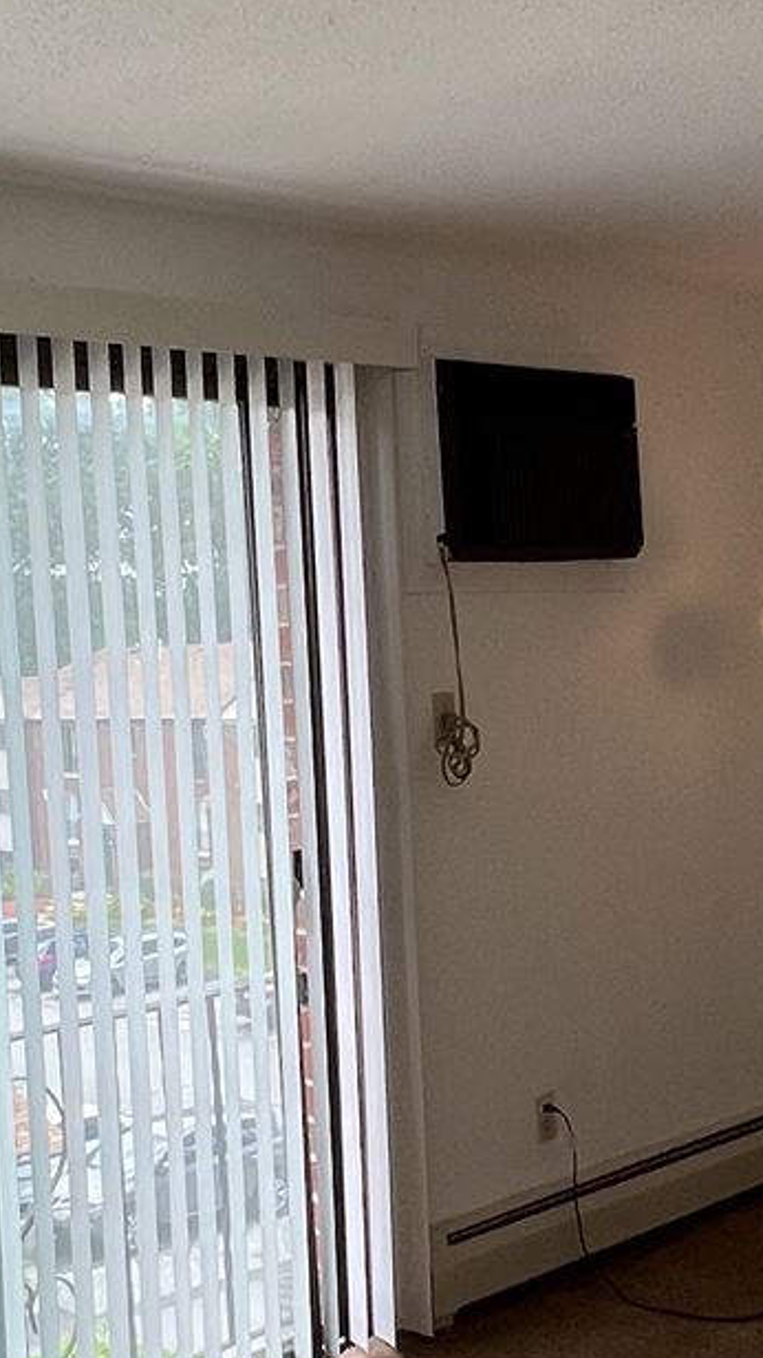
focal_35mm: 53
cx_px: 331
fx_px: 1908
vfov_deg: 38.9
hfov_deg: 22.6
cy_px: 858
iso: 32
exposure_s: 1/123
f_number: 1.8
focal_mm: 1.57
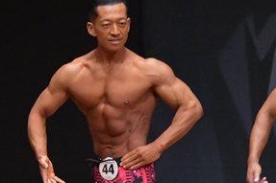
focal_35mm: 730
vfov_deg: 1.9
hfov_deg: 2.8
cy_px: 169
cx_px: -82
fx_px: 5593
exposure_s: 1/400
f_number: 5.6
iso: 6400
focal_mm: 180
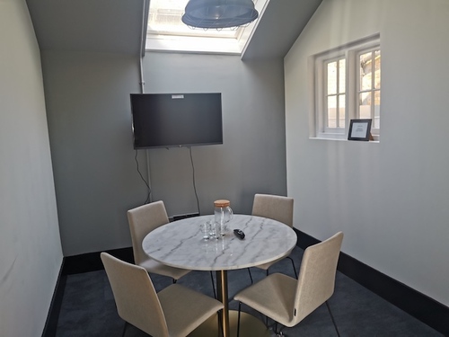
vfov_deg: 51.4
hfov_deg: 65.3
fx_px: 350
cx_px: 224
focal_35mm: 27
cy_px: 168
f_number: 1.6
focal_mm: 5.56
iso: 50
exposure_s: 1/111
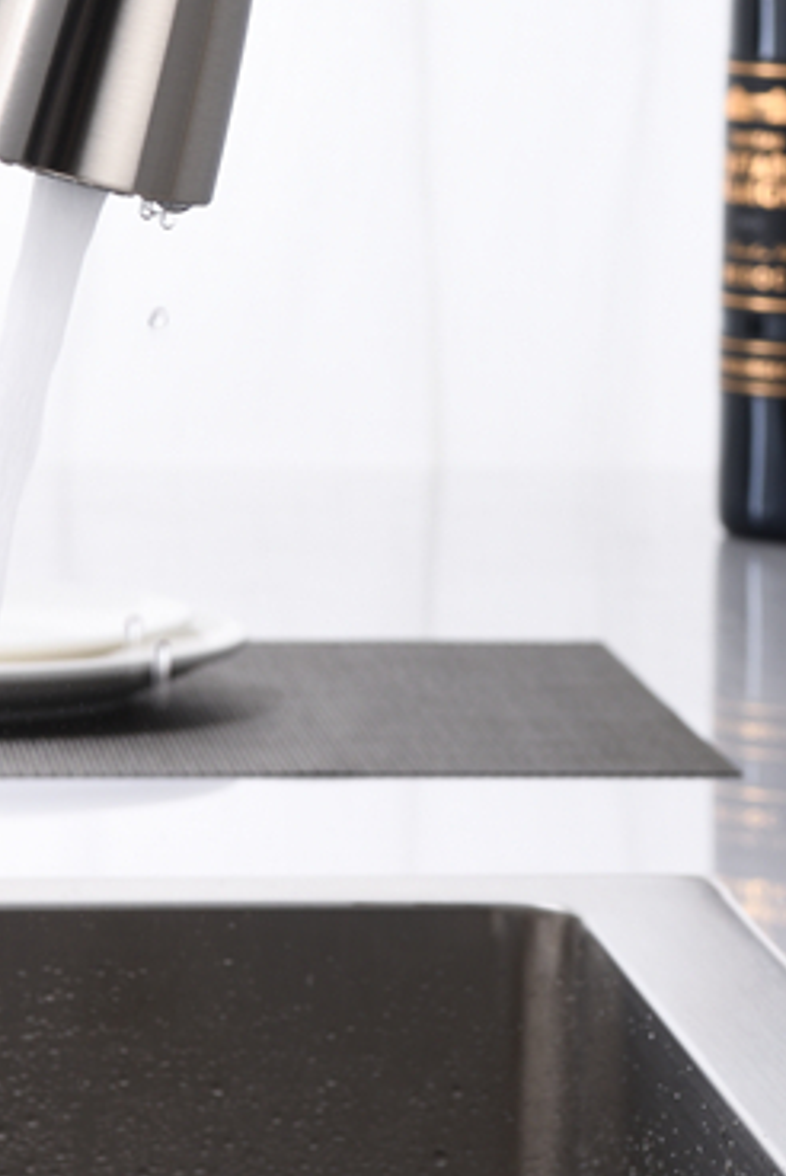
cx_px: 604
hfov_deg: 6.0
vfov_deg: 8.9
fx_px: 7452
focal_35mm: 228
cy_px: -128
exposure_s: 1/100
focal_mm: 70
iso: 100
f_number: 10
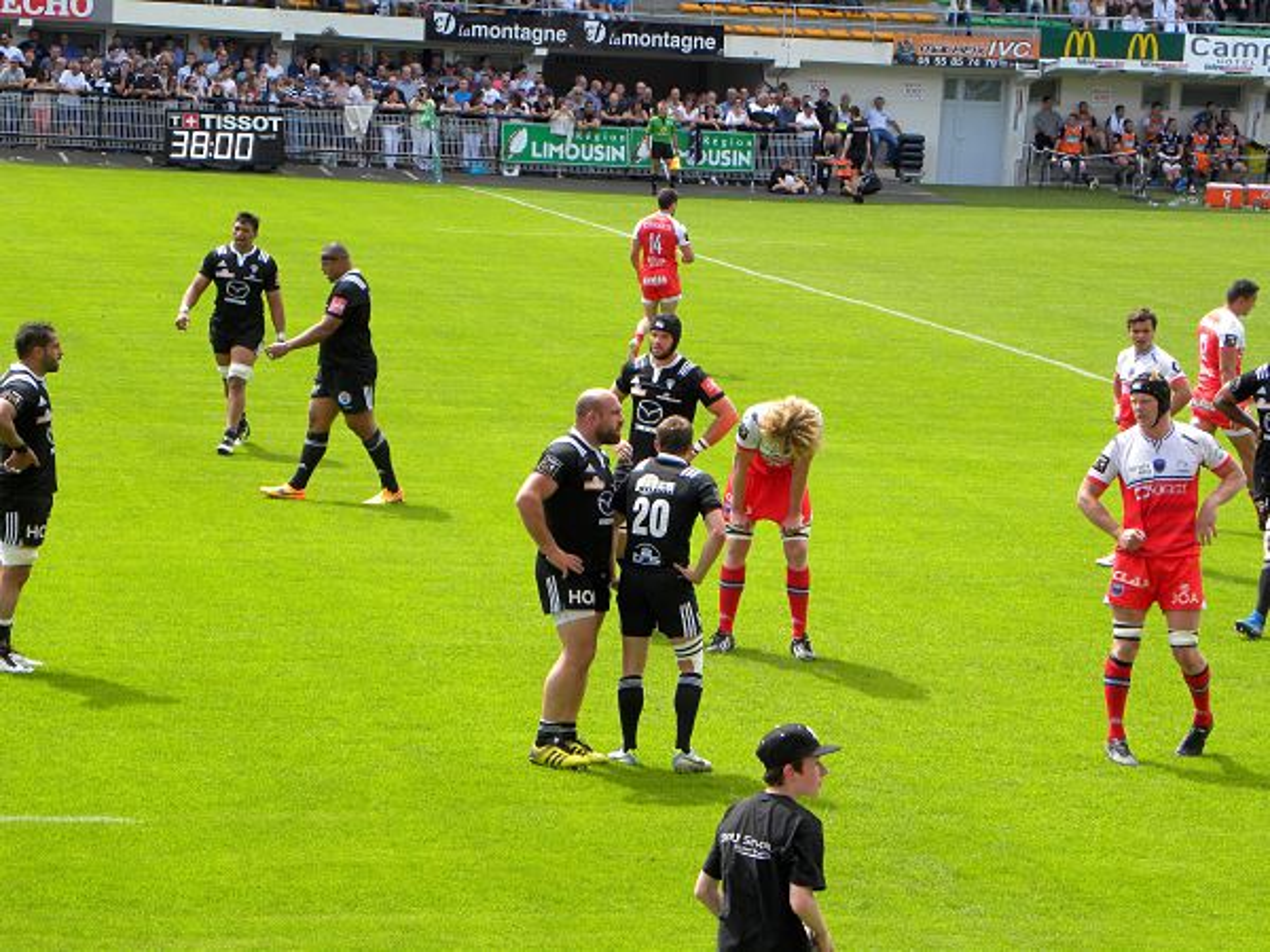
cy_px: 476
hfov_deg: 15.3
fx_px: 4733
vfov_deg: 11.5
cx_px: 635
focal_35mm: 129
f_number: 4.5
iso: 64
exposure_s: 1/178
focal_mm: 23
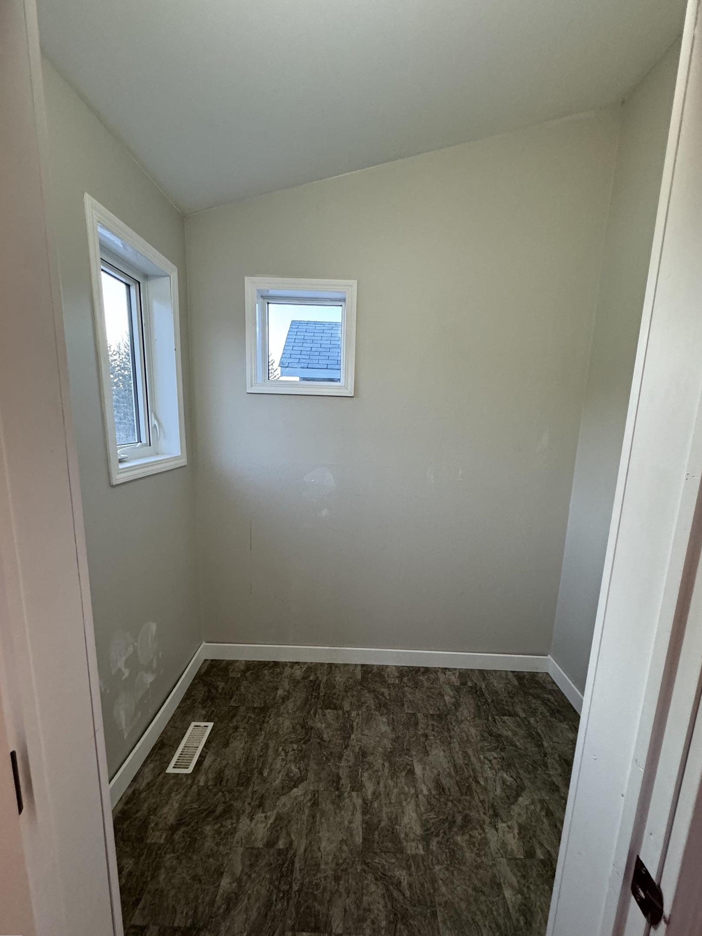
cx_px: 355
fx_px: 406
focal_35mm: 15
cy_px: 493
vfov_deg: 98.1
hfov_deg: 81.8
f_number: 2.2
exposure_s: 1/60
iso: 320
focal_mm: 2.22
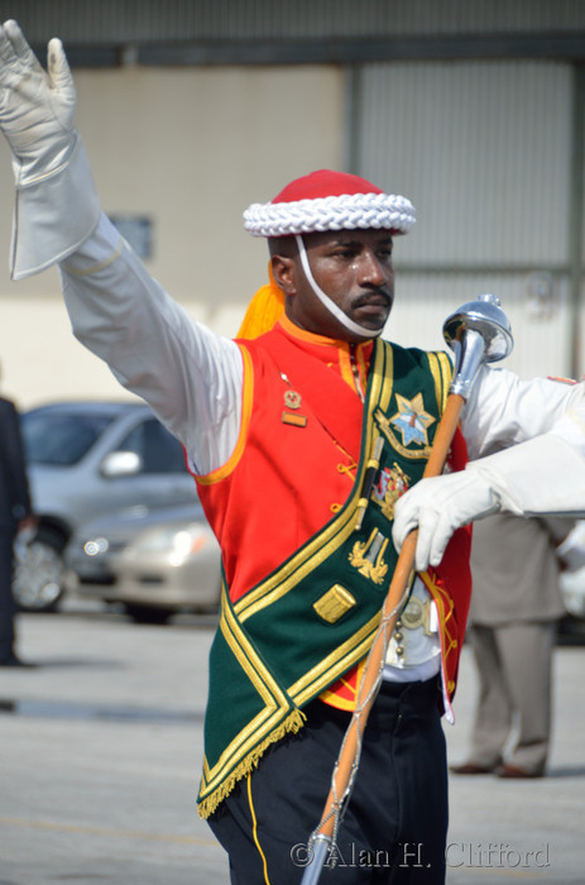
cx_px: 292
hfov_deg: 4.6
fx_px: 7352
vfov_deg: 6.9
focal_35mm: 300
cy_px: 442
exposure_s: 1/500
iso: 125
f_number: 5.6
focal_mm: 200
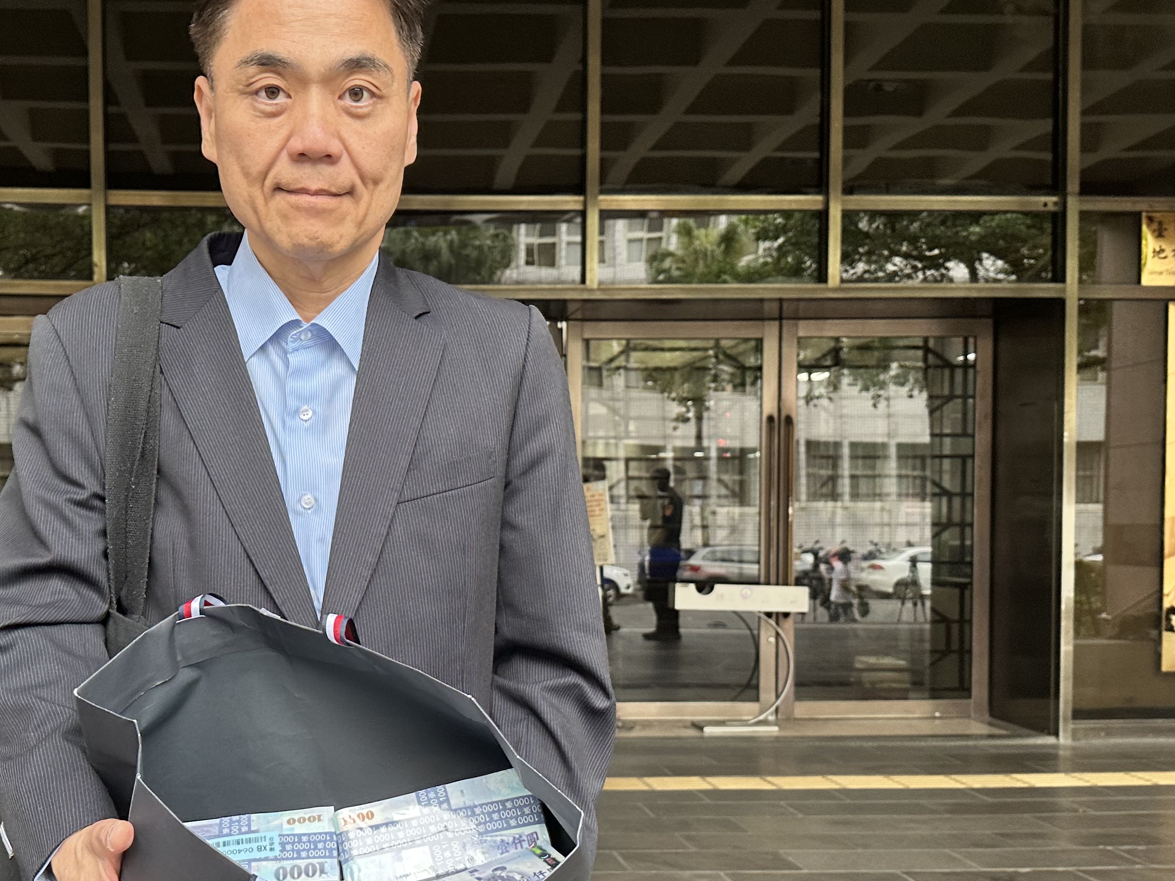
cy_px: 586
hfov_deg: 44.2
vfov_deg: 34.0
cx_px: 403
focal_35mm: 42
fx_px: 1426
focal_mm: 6.86
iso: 160
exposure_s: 1/121
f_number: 1.78
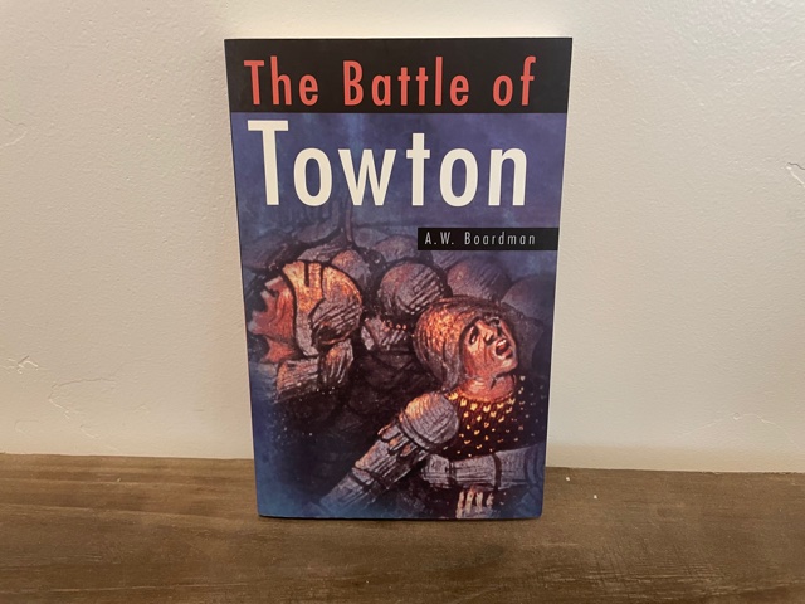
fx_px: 605
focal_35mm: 26
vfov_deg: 53.1
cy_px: 302
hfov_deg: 67.3
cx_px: 402
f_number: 1.6
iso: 250
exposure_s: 1/60
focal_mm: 4.2
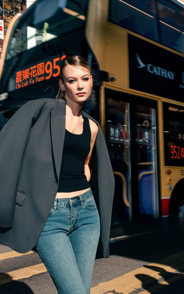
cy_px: 148
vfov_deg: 44.4
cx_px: 80
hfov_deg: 28.6
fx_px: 361
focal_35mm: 45
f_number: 16
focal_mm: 38
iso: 250
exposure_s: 1/125
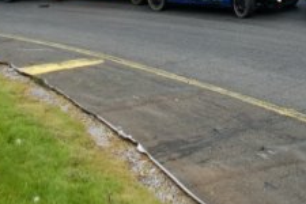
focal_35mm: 94
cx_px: 242
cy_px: -50
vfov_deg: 14.1
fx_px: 799
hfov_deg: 21.4
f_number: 4
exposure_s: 1/1000
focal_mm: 22
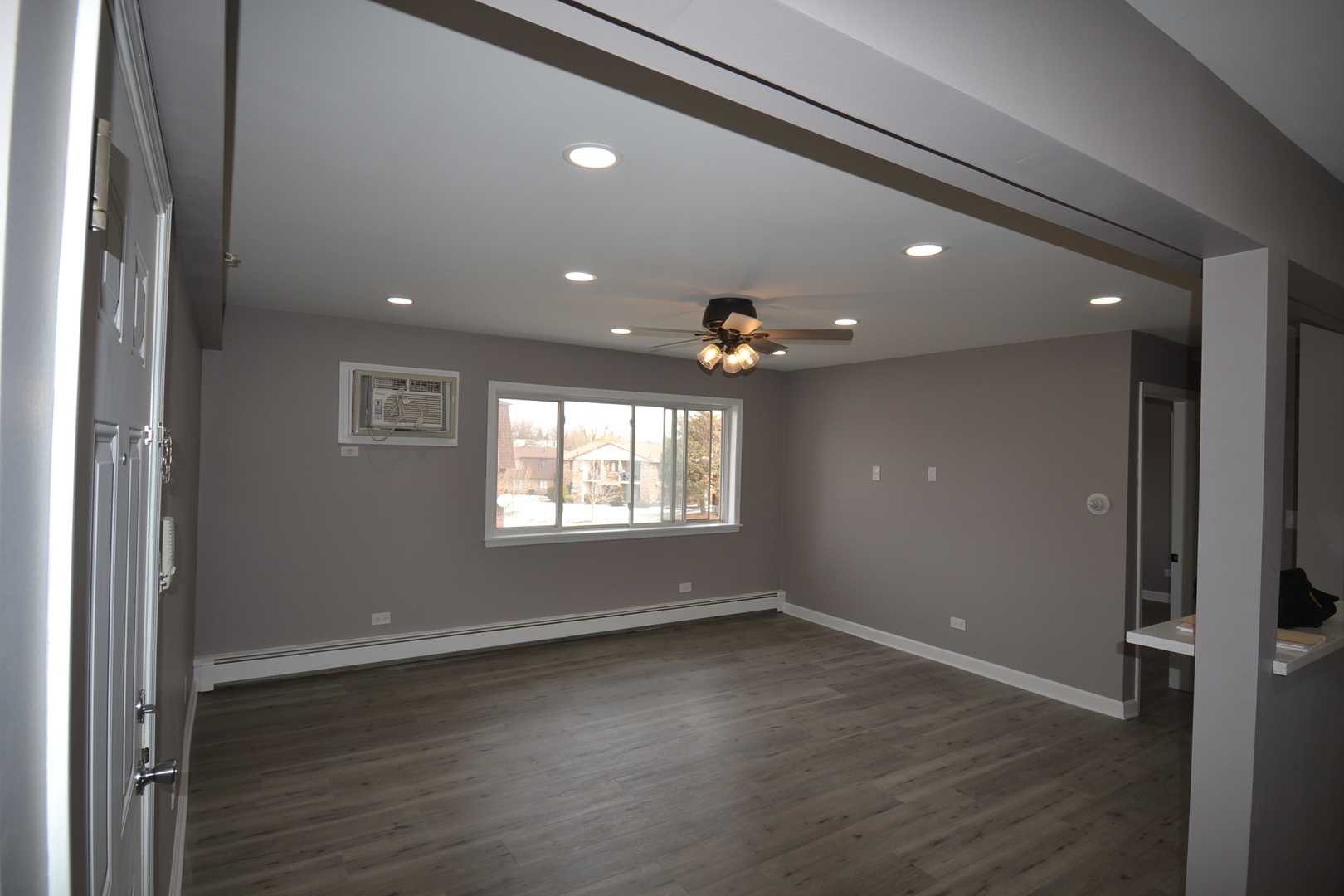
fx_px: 644
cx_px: 672
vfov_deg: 69.7
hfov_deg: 92.4
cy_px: 448
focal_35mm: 17
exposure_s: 1/125
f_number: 4.8
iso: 200
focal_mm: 11.5
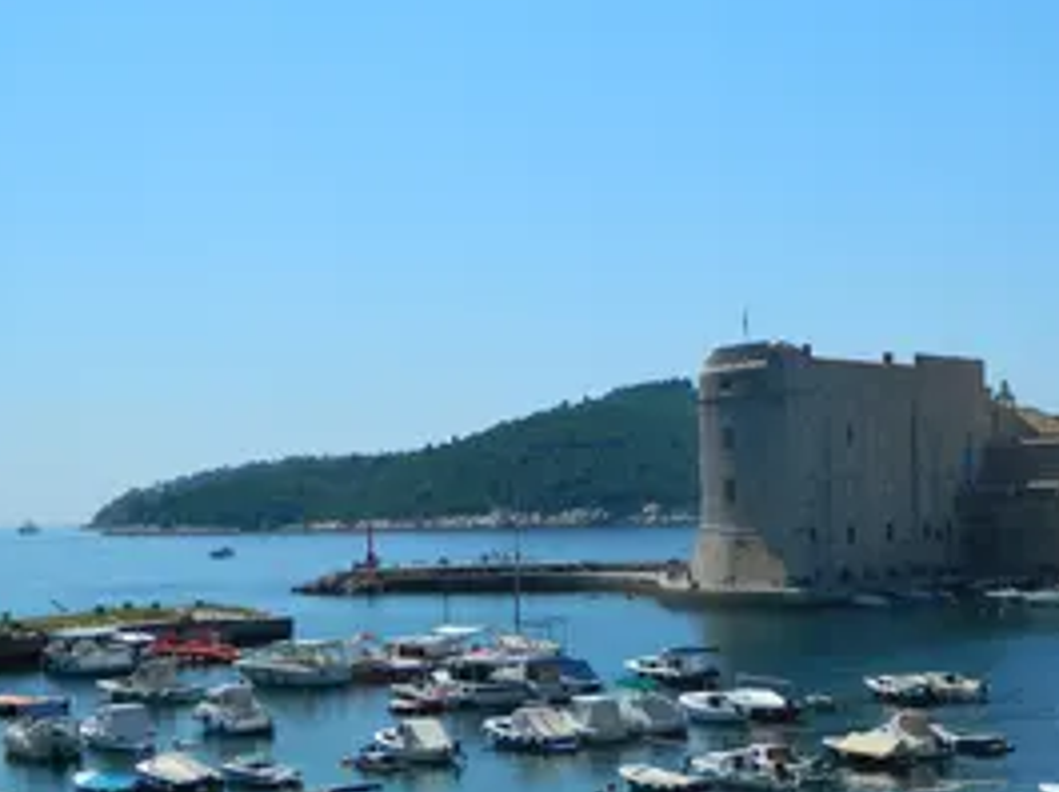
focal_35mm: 62
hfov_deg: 30.9
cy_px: 520
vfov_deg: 23.5
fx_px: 1894
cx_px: 751
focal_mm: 7.3
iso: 80
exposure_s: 1/200
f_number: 9.8
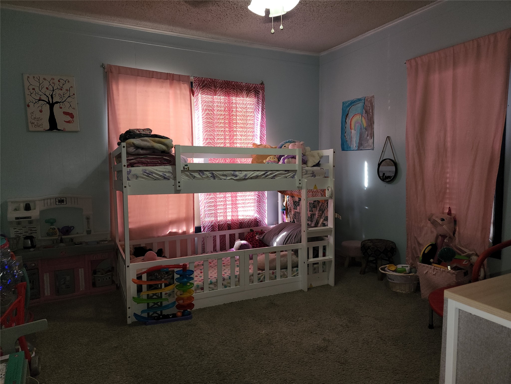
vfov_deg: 58.9
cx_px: 256
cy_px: 192
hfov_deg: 73.9
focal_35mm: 23
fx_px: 340
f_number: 1.8
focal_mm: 6.4
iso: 100
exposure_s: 1/24
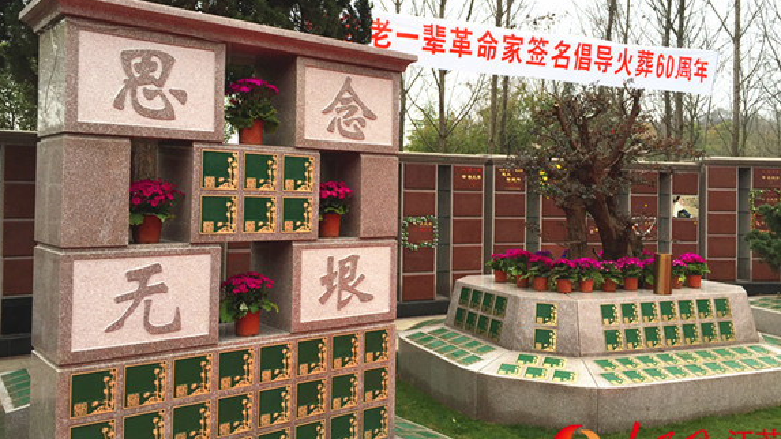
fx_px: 663
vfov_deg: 36.6
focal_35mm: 32
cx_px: 391
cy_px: 201
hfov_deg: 61.0
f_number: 2.2
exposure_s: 1/590
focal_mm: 4.15
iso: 32
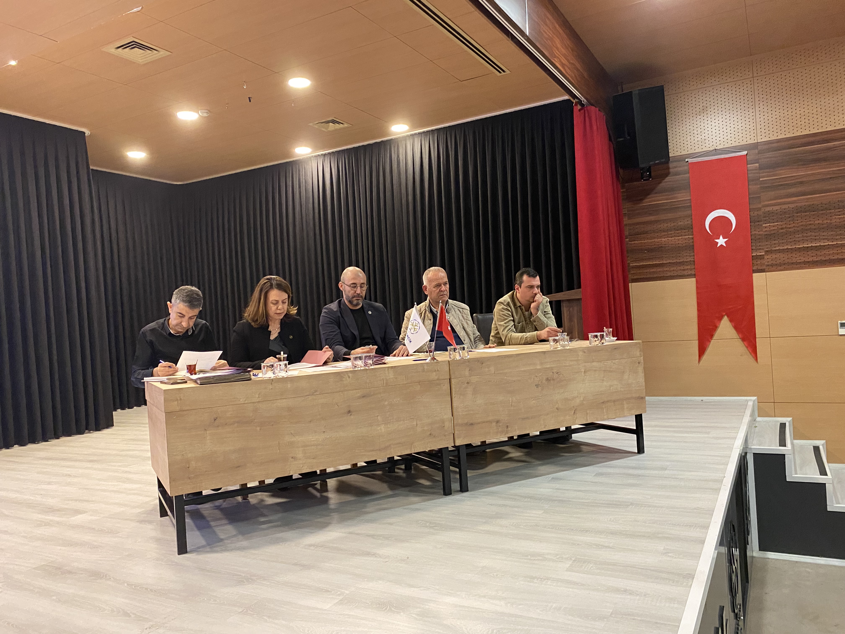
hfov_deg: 67.3
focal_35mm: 26
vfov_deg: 53.1
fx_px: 635
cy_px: 317
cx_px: 422
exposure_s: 1/40
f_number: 1.8
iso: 640
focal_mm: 4.25
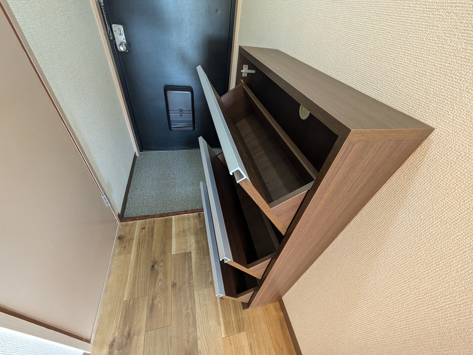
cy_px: 178
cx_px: 236
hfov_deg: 102.0
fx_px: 191
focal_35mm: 14
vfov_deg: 85.7
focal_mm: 1.83
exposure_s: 1/24
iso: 335
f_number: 2.2
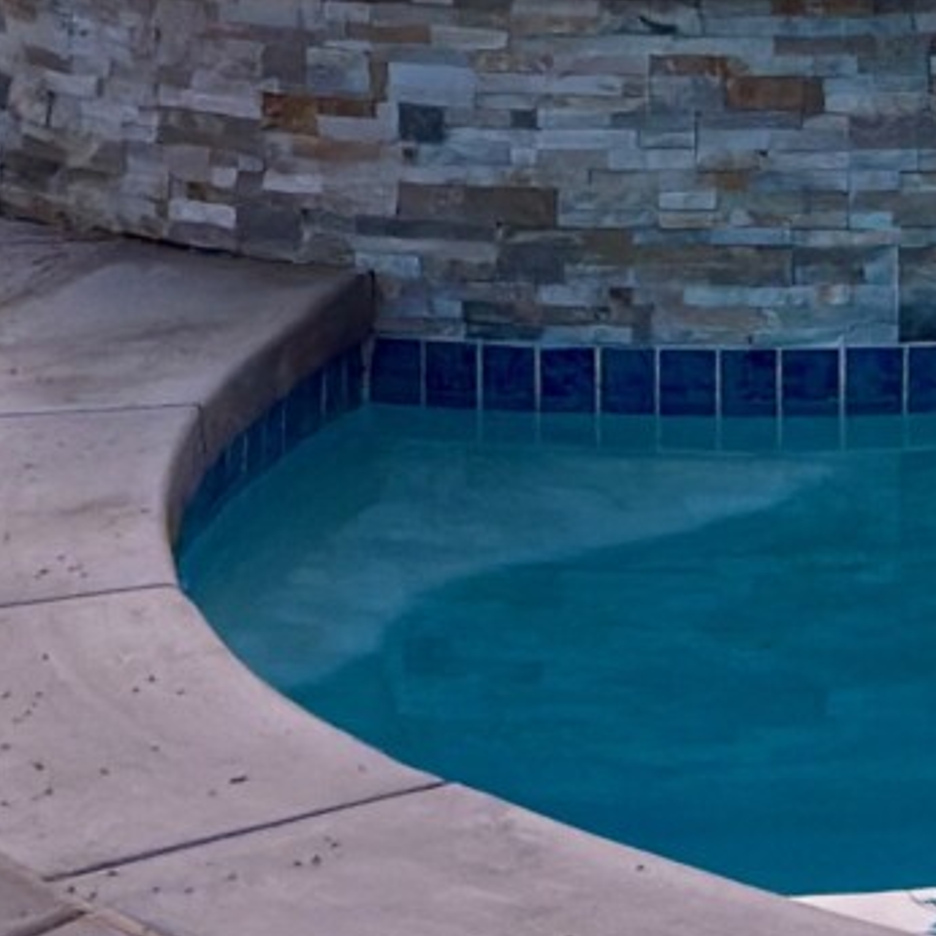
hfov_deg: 8.3
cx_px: 2029
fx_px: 6027
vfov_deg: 8.6
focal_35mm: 197
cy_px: -589
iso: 125
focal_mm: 6.86
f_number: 1.78
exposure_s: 1/60
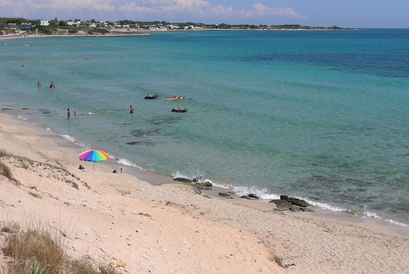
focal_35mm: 59
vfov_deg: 23.0
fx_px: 671
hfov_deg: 33.7
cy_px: 112
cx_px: 261
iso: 400
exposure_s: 1/2000
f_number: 9
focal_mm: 24
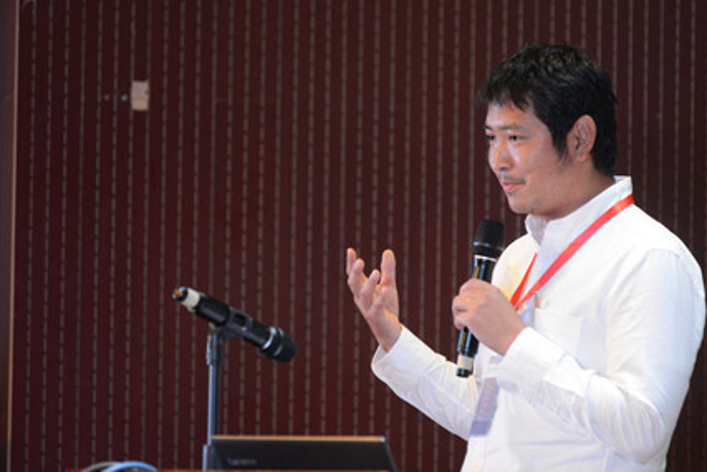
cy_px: 229
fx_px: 4597
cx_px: 404
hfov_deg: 8.8
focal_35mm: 234
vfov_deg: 5.9
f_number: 3.2
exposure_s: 1/200
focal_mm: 200
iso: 900
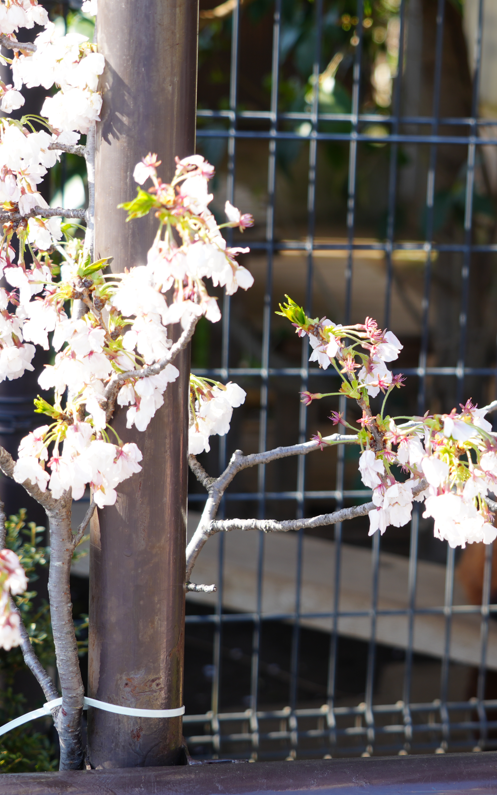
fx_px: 2102
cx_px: 474
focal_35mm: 97
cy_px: 398
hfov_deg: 13.3
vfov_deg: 21.4
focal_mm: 63
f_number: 5
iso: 125
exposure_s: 1/80
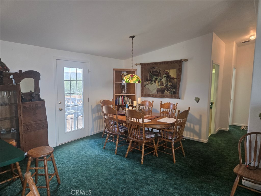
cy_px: 98
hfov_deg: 73.9
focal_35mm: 23
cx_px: 130
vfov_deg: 58.9
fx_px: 173
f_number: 1.8
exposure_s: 1/120
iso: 160
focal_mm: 5.4
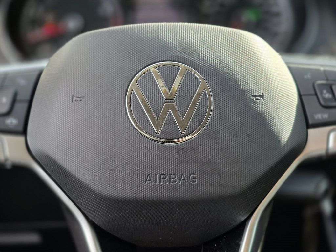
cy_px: 126
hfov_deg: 40.4
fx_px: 456
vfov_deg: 30.9
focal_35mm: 47
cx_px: 168
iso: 40
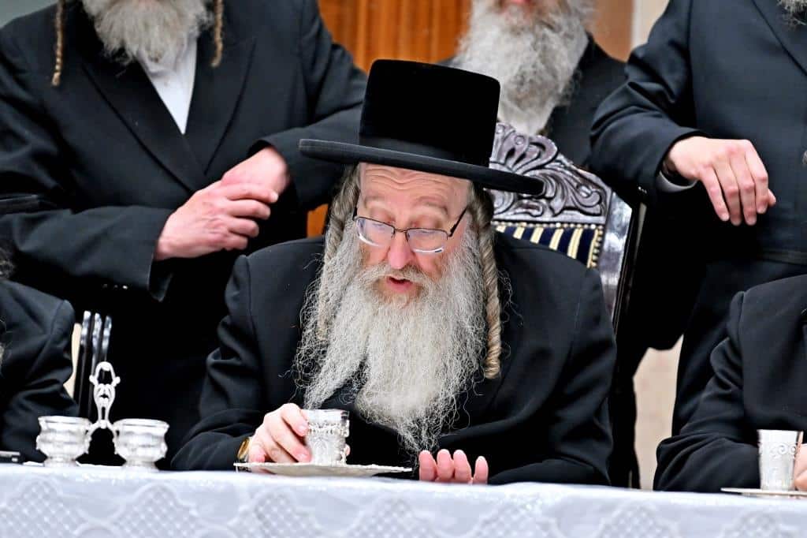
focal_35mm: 300
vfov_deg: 4.6
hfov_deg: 6.9
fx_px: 6722
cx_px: 404
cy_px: 269
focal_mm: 200
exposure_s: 1/250
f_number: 2.8
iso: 800
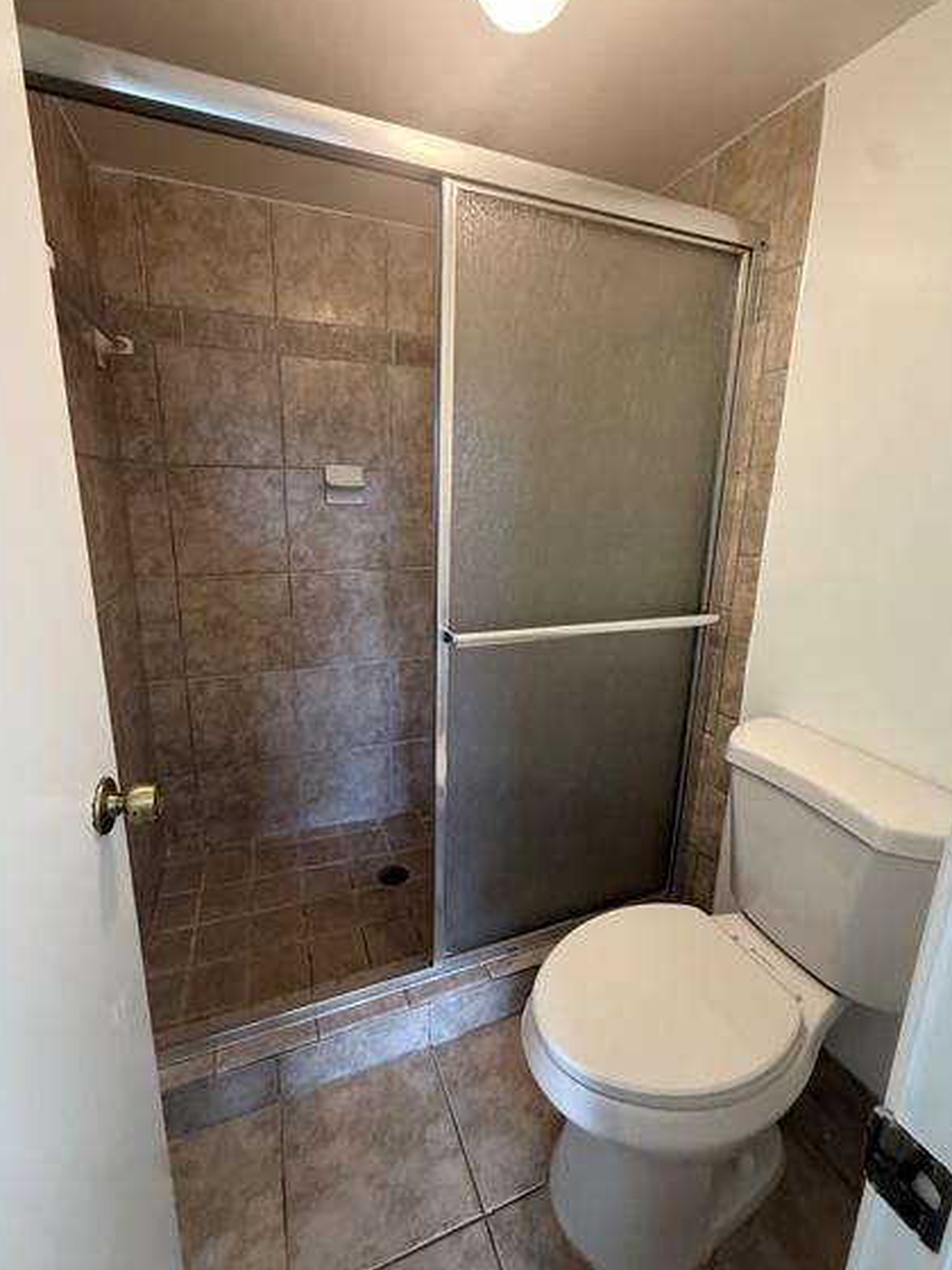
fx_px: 550
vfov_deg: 98.1
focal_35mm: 15
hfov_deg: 81.7
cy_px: 610
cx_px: 462
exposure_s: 1/60
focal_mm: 2.22
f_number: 2.2
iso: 400
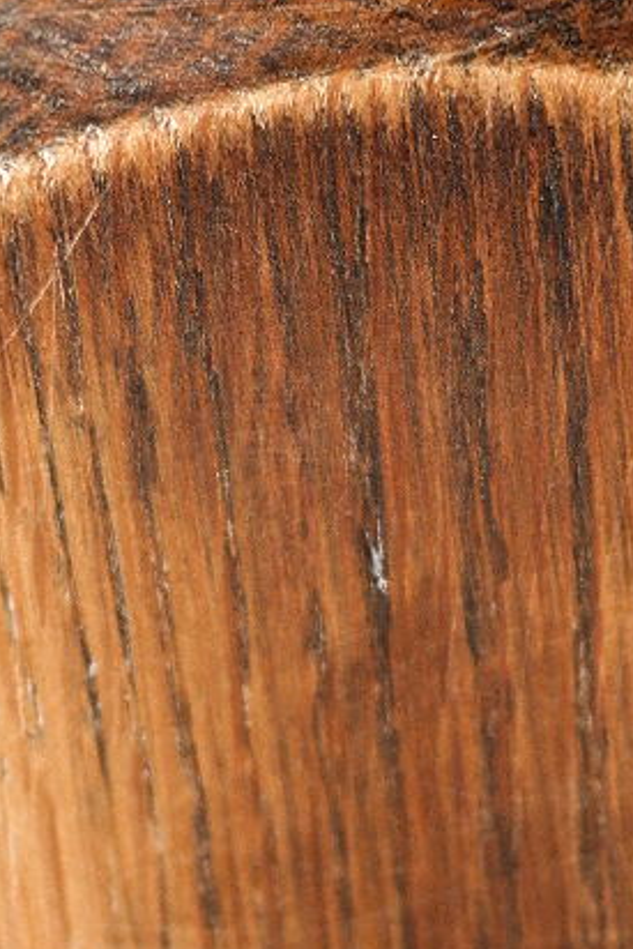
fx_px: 3979
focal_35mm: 151
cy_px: 426
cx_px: 359
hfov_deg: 9.1
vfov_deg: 13.6
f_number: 5.6
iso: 200
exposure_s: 1/30
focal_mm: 24
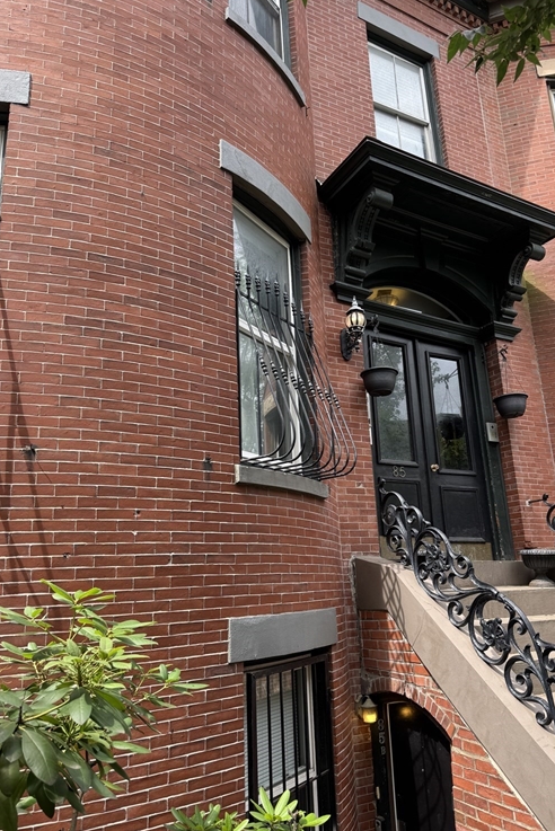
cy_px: 425
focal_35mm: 26
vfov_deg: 69.4
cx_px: 314
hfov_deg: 49.5
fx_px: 601
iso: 80
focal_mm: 6.76
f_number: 1.78
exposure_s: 1/645
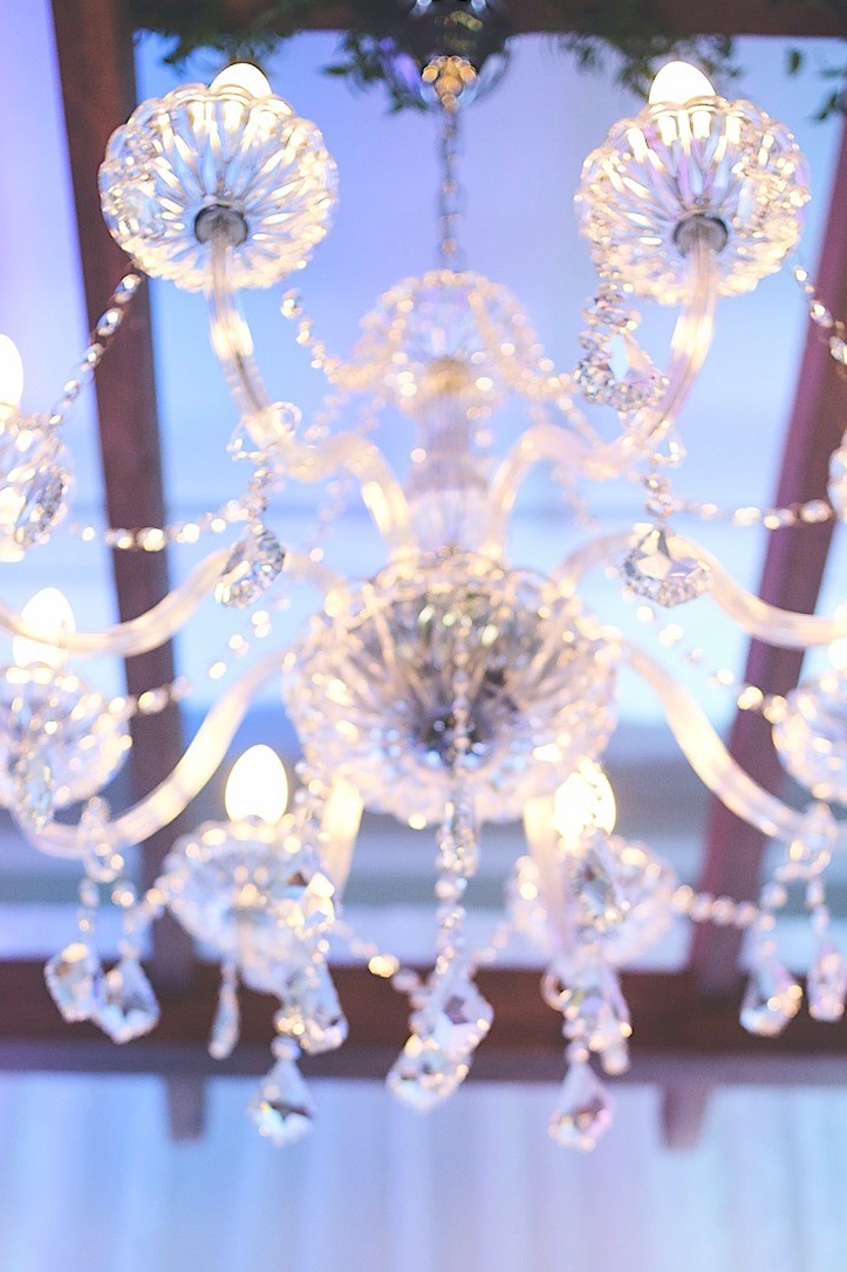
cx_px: 470
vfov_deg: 33.8
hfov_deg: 23.3
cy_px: 960
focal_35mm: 58
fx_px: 2049
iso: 1600
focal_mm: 35
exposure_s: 1/1000
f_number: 2.8
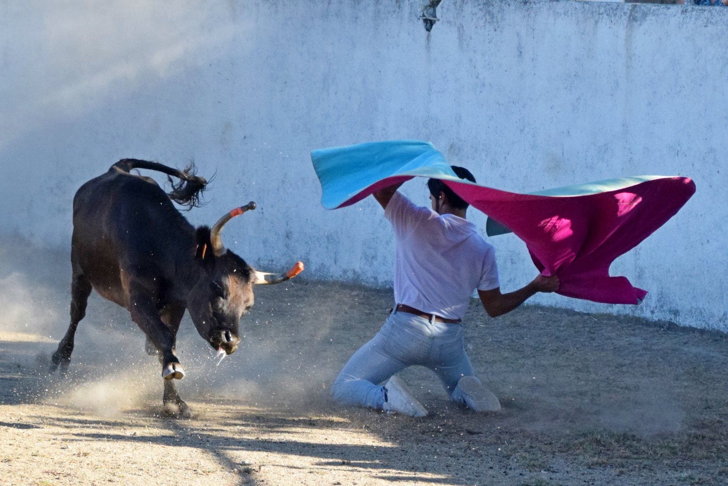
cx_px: 364
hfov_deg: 18.2
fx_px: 2275
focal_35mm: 112
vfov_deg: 12.2
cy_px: 243
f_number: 5
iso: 1250
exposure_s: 1/1250
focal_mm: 75
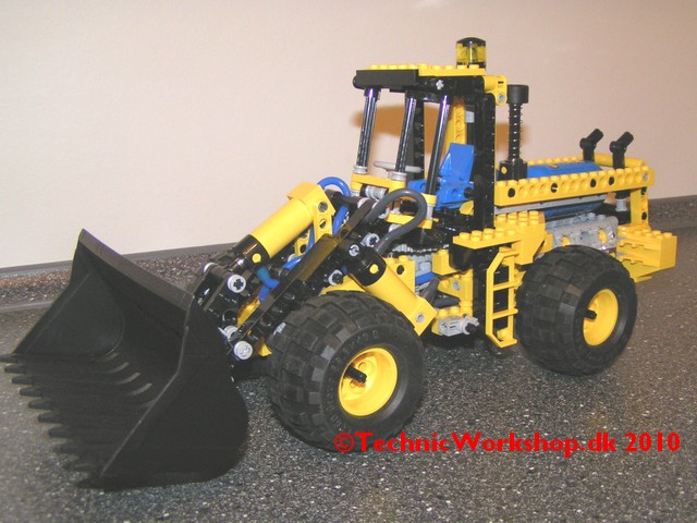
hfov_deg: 49.0
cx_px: 348
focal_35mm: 38
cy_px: 262
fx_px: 765
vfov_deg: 37.7
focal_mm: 5.8
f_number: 2.8
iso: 200
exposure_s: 1/40
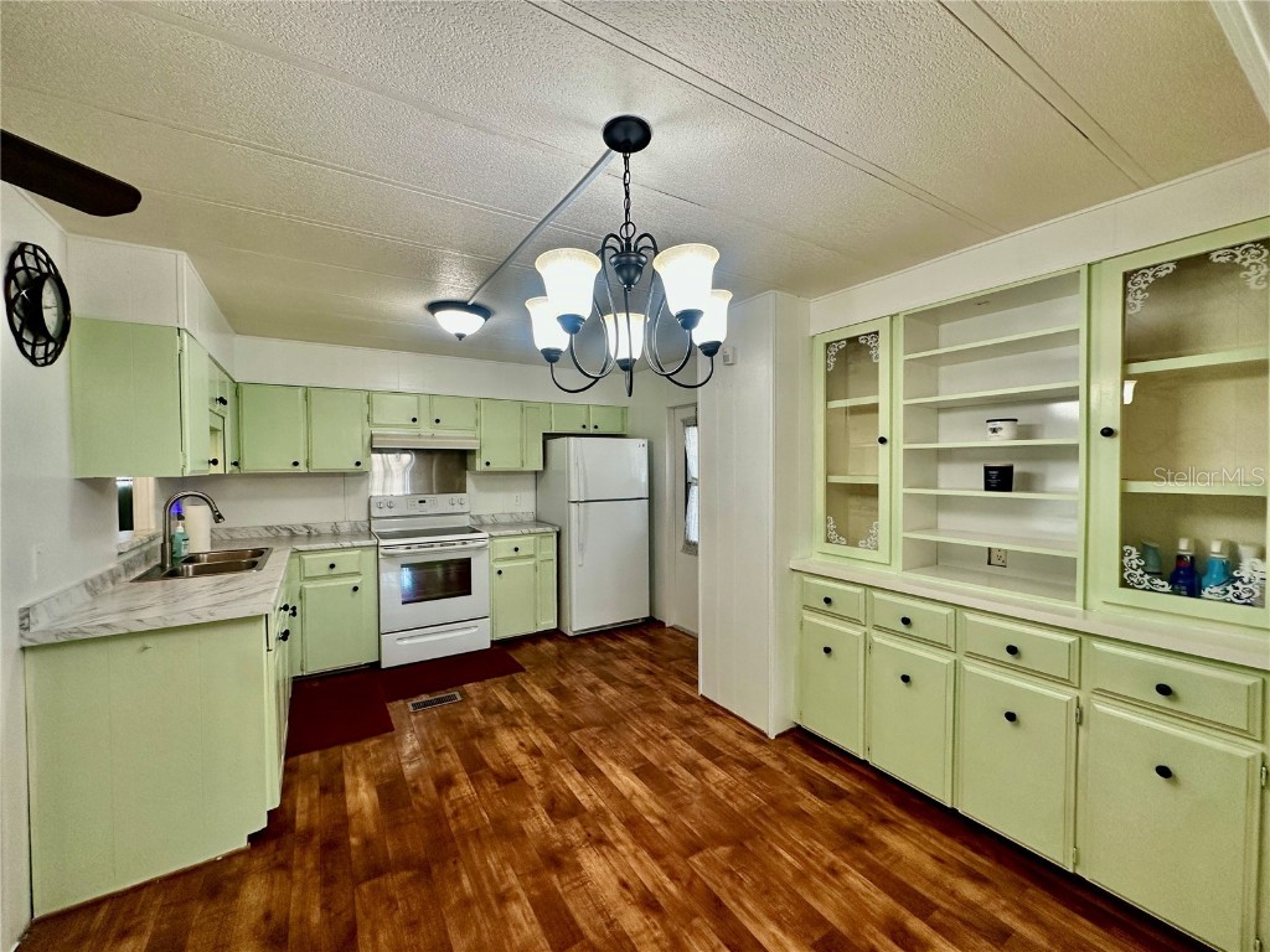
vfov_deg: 85.7
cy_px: 476
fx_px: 514
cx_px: 635
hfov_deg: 102.1
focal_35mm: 14
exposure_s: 1/120
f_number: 2.2
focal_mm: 2.22
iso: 125
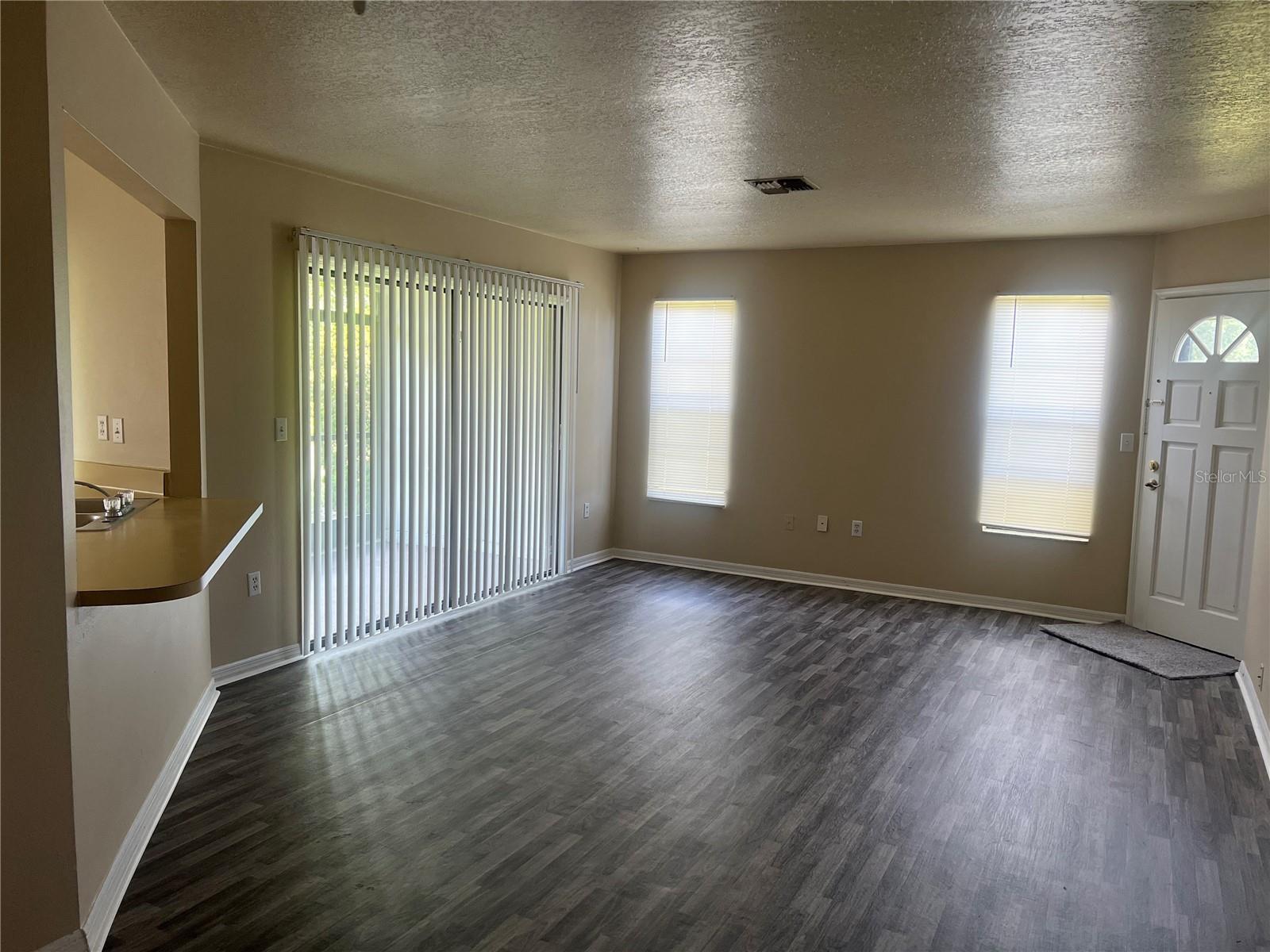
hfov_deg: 67.3
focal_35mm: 26
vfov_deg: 53.1
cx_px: 635
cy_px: 476
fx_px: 954
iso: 125
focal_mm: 5.7
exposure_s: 1/107
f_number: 1.5
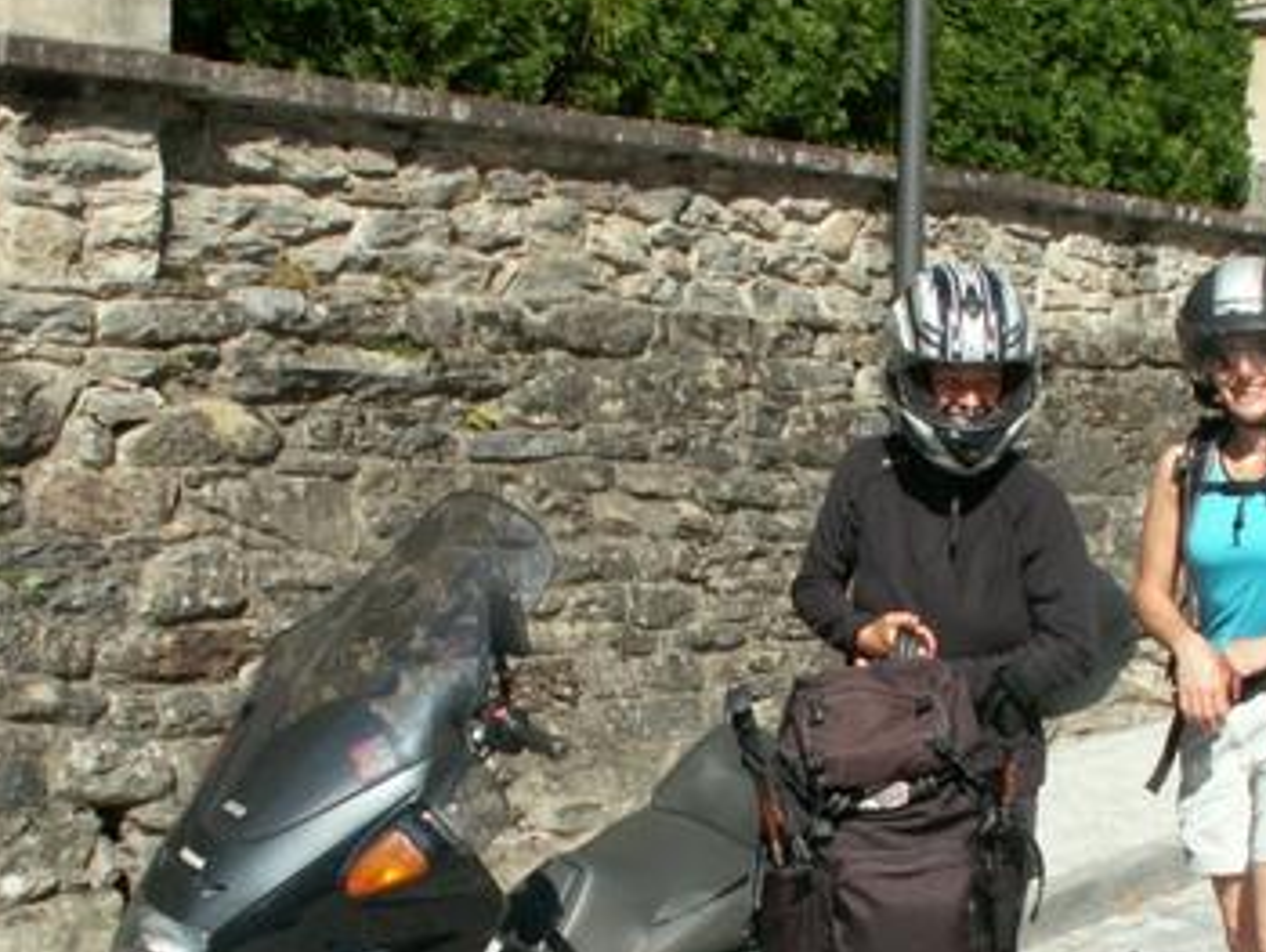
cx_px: 796
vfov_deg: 22.8
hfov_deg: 30.1
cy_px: 695
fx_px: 2342
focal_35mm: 64
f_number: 5.6
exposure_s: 1/200
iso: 50
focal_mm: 5.86
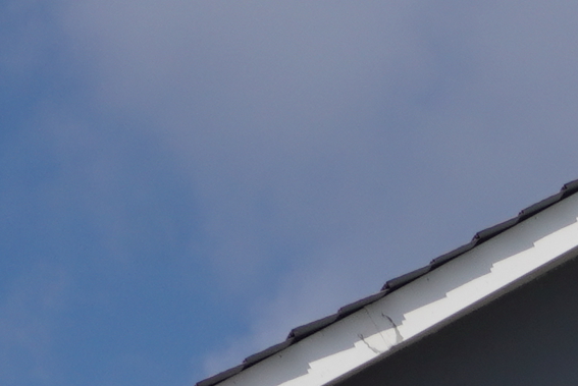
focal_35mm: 269
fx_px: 4322
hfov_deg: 7.6
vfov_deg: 4.8
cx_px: 734
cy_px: 1312
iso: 100
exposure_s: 1/250
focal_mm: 24
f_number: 13
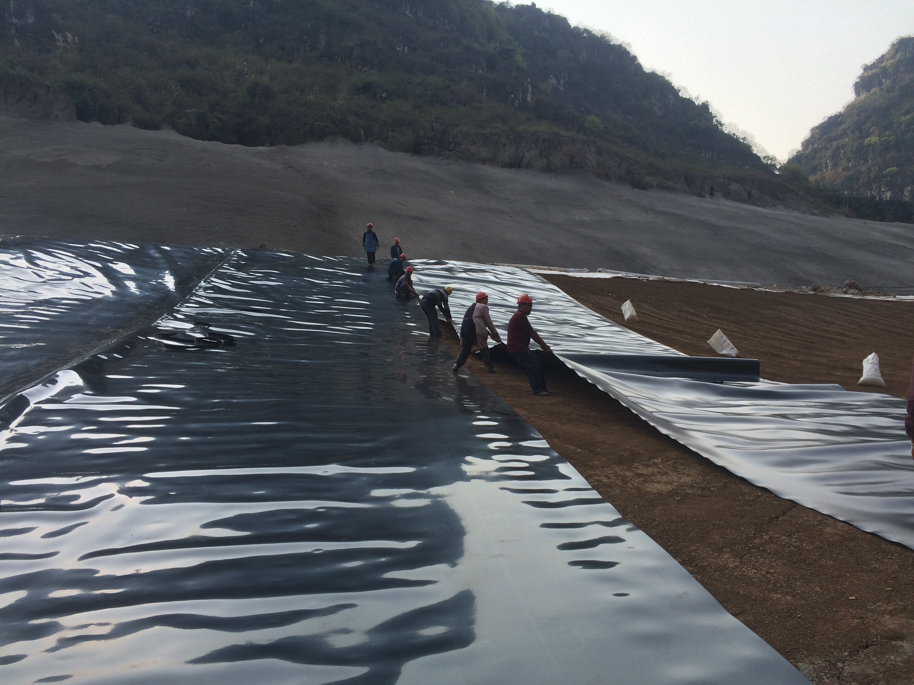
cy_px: 342
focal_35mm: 29
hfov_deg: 61.7
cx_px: 457
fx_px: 766
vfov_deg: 48.2
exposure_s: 1/1080
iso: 32
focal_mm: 4.15
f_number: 2.2
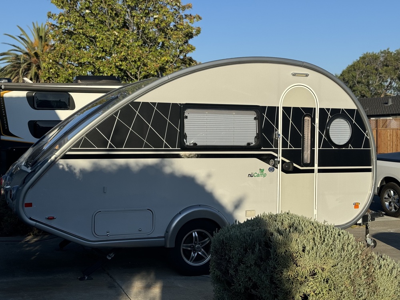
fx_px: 555
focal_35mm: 48
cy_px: 150
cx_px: 200
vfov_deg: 30.3
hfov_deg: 39.7
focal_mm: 6.76
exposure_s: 1/4310
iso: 64
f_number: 1.78
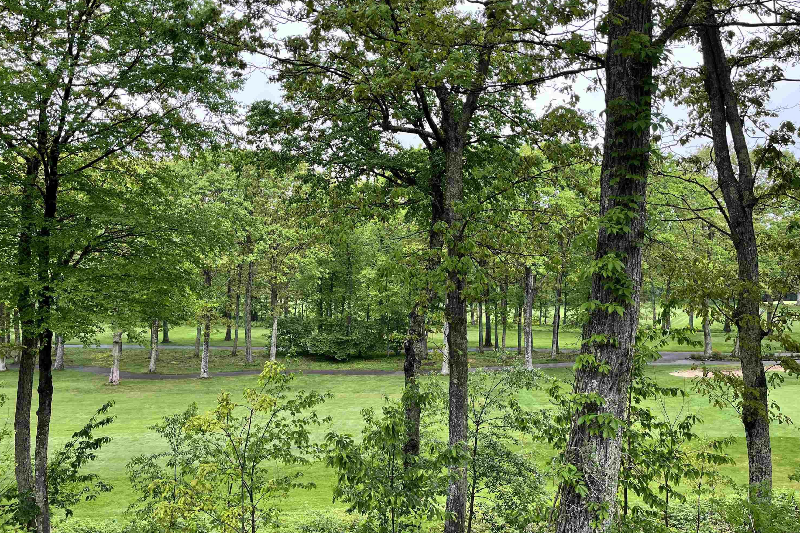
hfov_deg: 65.5
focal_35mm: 28
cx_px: 389
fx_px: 622
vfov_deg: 46.3
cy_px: 243
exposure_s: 1/430
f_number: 1.6
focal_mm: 5.1
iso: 50
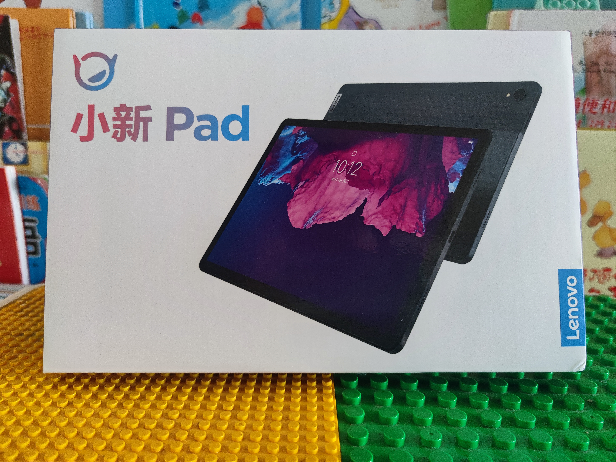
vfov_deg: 56.8
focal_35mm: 24
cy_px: 231
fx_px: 427
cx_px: 308
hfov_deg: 71.6
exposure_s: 1/71
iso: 400
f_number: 1.69
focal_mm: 6.72
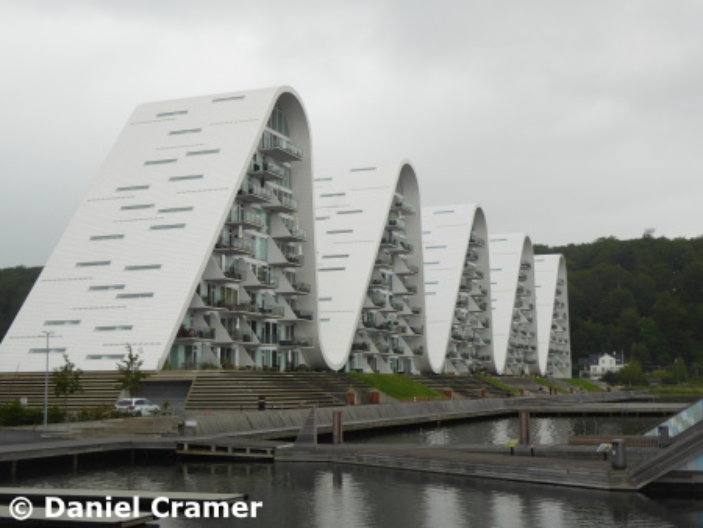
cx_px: 352
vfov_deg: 29.1
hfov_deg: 38.2
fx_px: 1016
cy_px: 264
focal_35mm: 50
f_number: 4.1
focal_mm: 9
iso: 80
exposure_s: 1/160
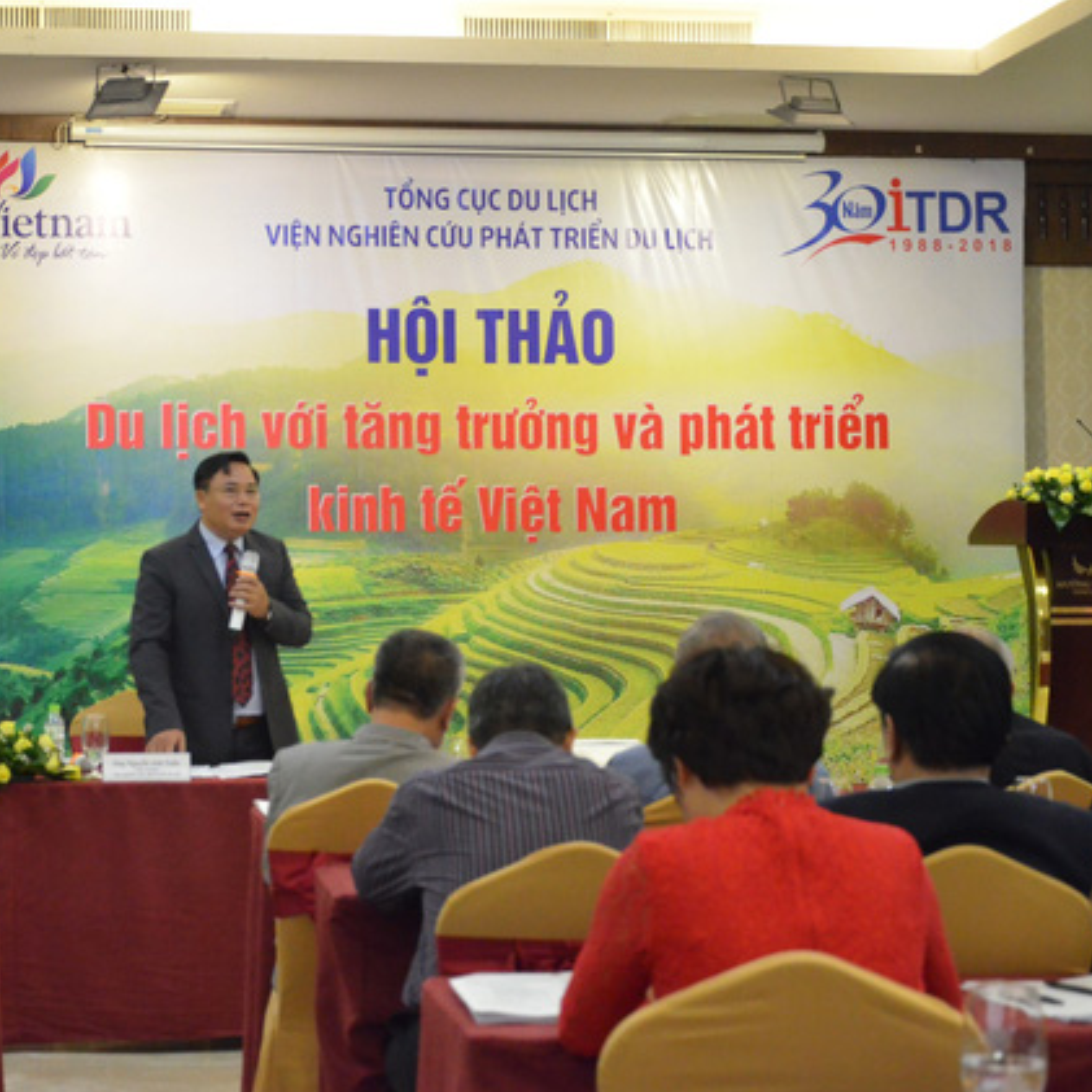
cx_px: 272
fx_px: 2414
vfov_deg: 25.5
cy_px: 547
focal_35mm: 68
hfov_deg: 25.2
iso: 3200
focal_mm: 35
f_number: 4.5
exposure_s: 1/50
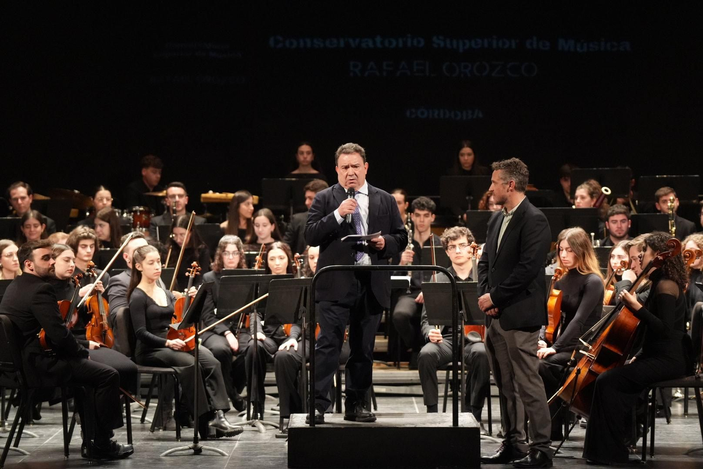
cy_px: 234
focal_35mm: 161
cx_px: 352
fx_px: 3146
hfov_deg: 12.8
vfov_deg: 8.5
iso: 6400
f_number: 4
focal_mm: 161
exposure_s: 1/200
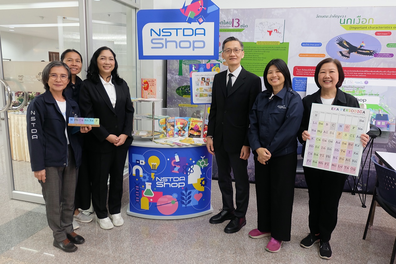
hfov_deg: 67.4
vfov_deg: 47.9
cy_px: 132
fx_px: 297
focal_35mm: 27
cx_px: 198
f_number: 3.6
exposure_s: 1/20
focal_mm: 18.2
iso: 800
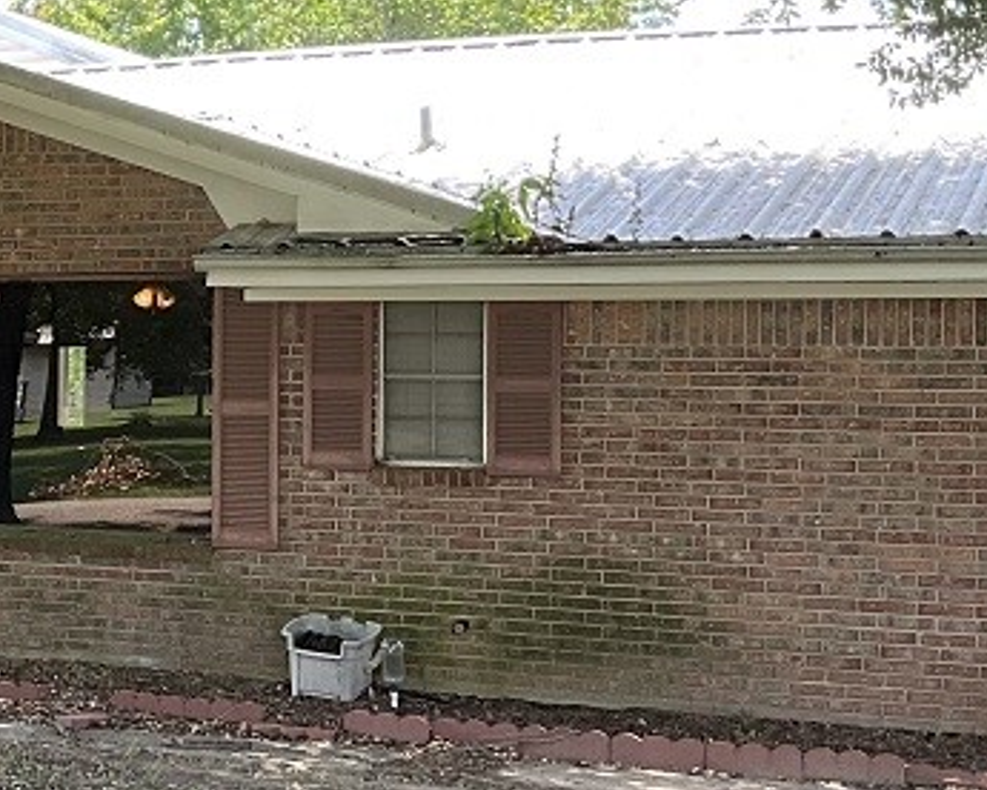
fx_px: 2454
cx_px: -212
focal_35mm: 84
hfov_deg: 21.1
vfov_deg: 18.3
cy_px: 338
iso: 20
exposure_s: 1/234
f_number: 1.8
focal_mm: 3
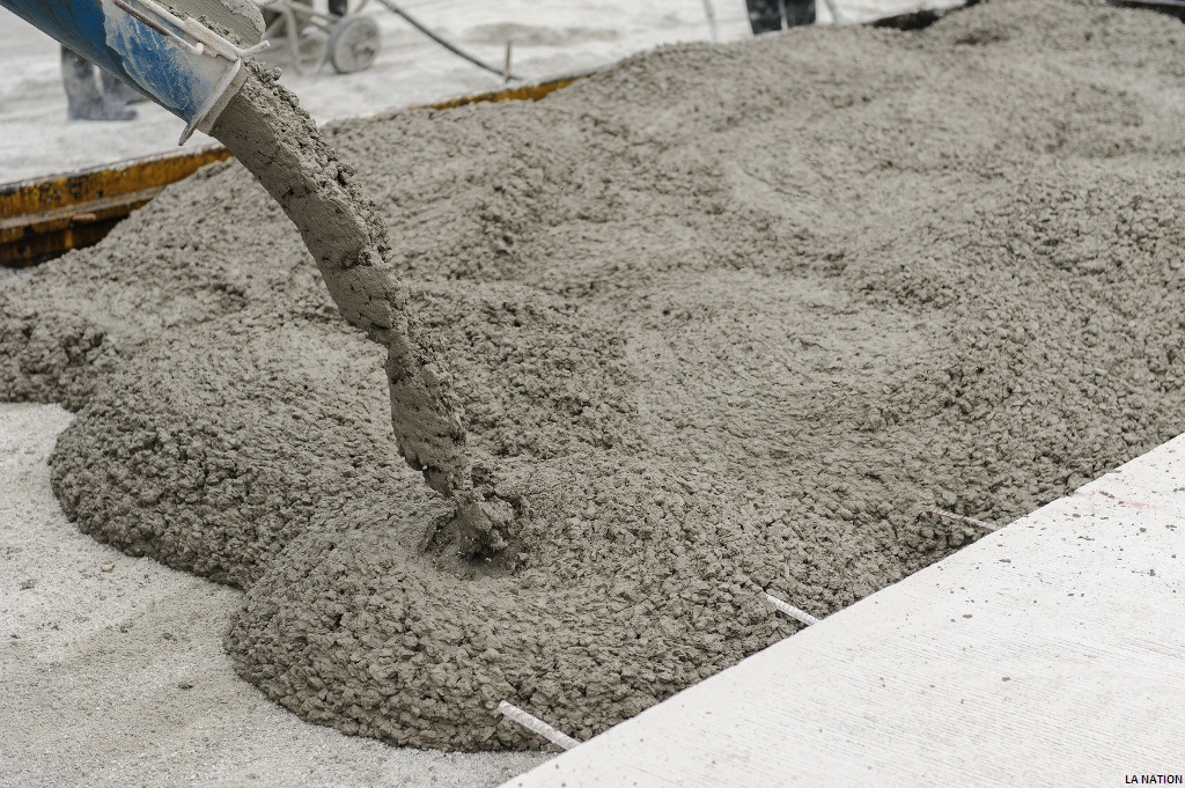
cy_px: 394
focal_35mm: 70
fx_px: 2302
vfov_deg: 19.4
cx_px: 592
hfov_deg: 28.9
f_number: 3.5
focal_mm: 70
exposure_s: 1/2000
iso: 200
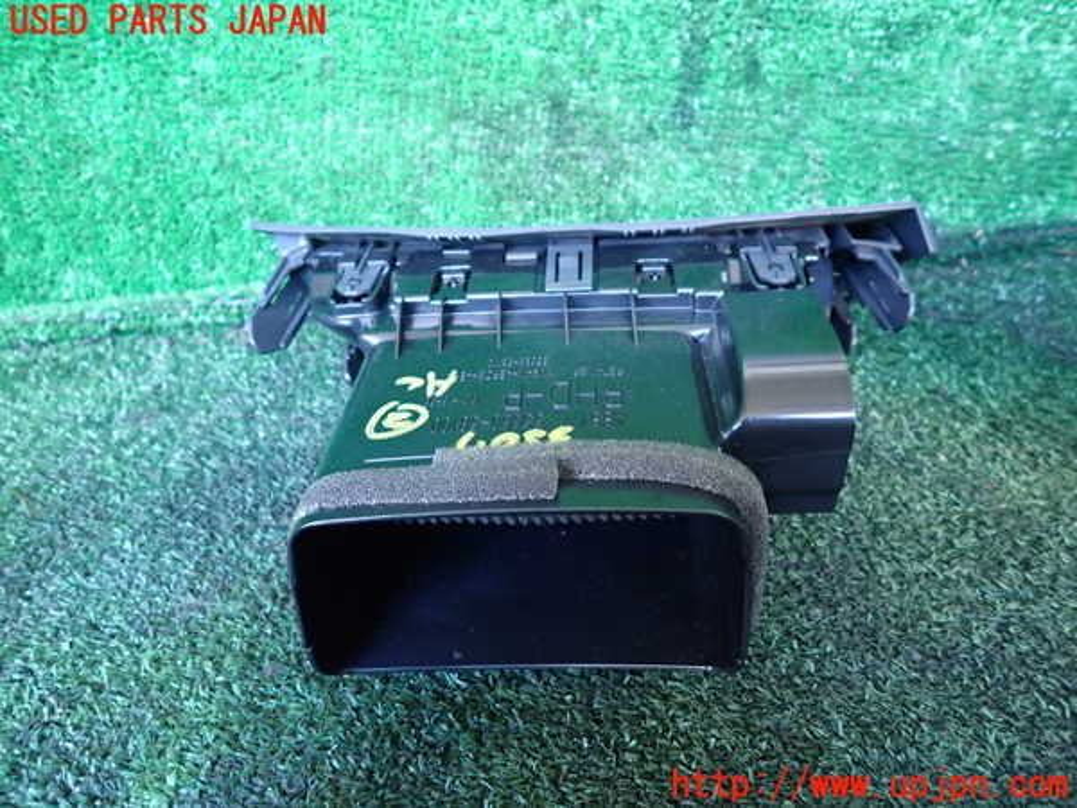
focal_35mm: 25
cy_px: 404
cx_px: 538
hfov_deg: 69.4
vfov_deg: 54.9
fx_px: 778
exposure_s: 1/30
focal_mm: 4.5
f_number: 2
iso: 500
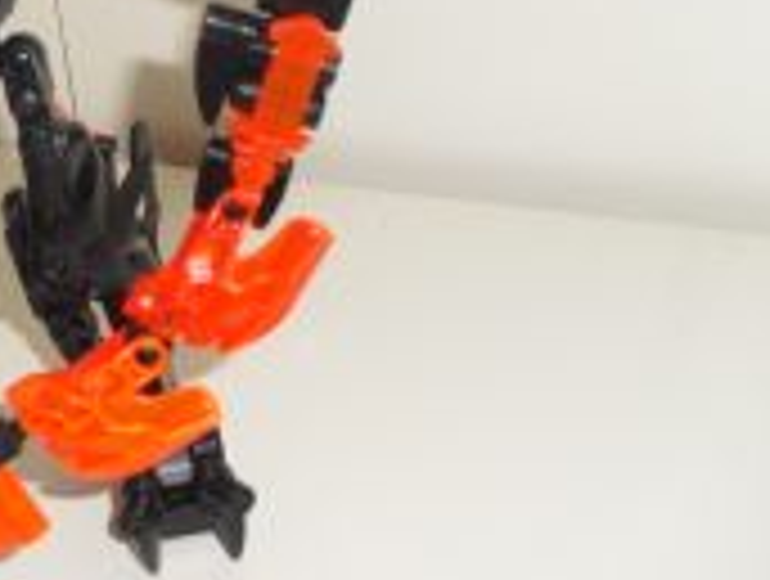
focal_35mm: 84
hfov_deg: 22.1
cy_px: 40
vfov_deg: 17.3
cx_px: -45
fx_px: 1872
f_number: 3.1
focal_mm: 6.3
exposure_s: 1/60
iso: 64
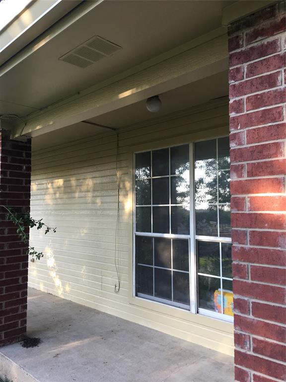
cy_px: 191
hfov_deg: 48.2
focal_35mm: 29
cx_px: 143
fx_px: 319
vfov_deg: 61.7
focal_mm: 4.15
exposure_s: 1/120
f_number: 2.2
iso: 40
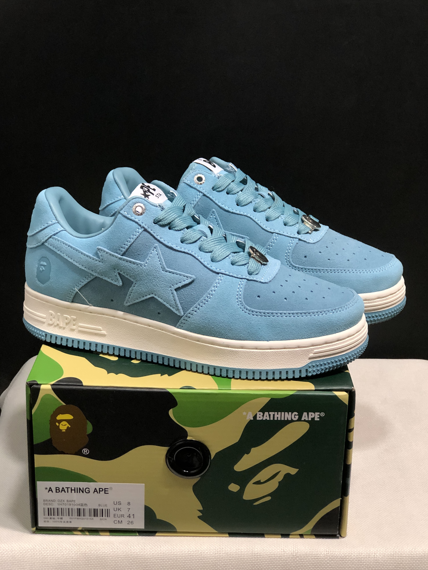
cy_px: 281
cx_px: 212
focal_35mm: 58
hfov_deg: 25.2
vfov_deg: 33.2
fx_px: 956
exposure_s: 1/30
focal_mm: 6.6
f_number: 2.8
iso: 125
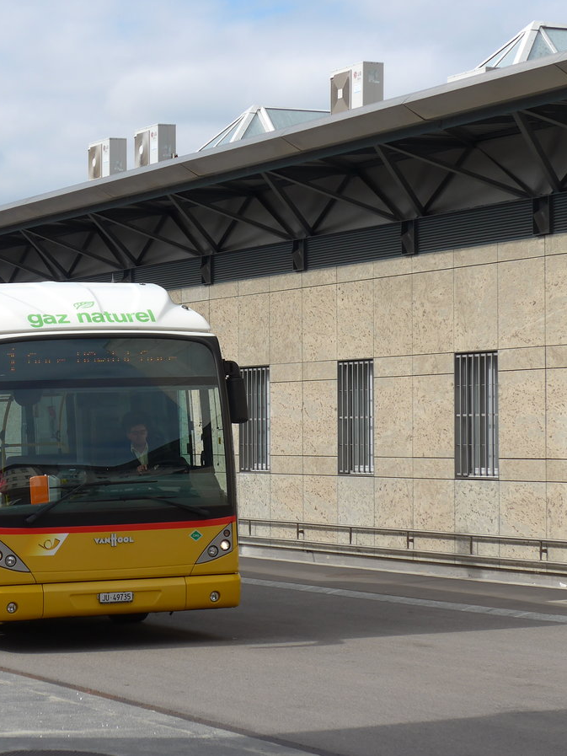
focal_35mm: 115
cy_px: 378
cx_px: 77
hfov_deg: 12.8
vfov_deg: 17.1
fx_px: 2511
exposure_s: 1/640
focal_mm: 17
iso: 80
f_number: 4.5
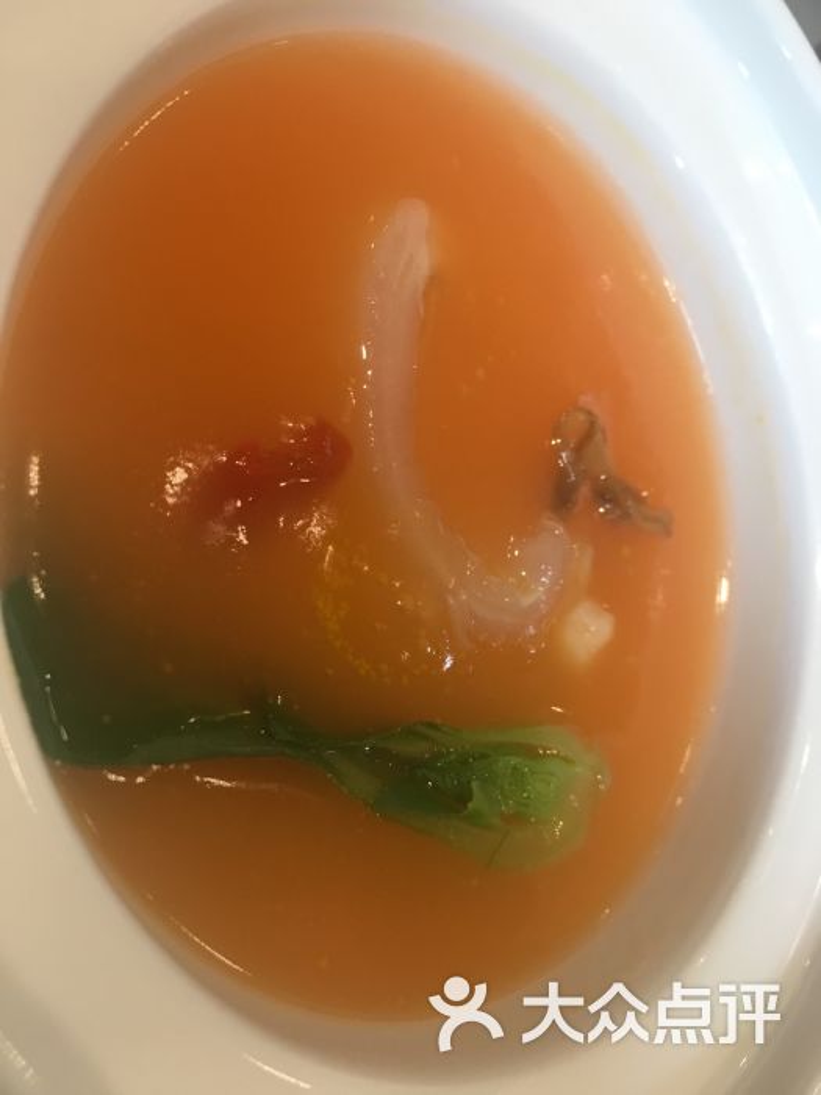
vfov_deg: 61.7
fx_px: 917
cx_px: 410
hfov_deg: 48.2
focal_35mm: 29
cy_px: 548
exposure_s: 1/33
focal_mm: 4.15
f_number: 2.2
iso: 100
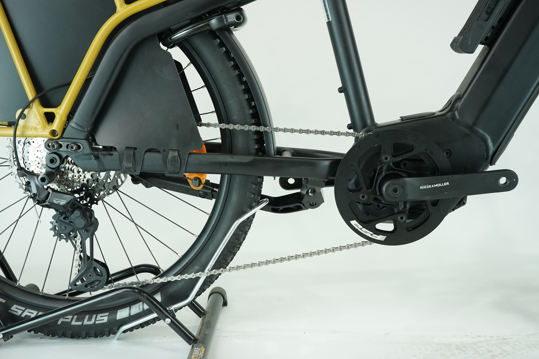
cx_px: 270
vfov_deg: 31.9
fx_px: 629
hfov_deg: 46.4
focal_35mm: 42
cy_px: 180
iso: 1600
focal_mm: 42
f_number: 5.6
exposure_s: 1/200
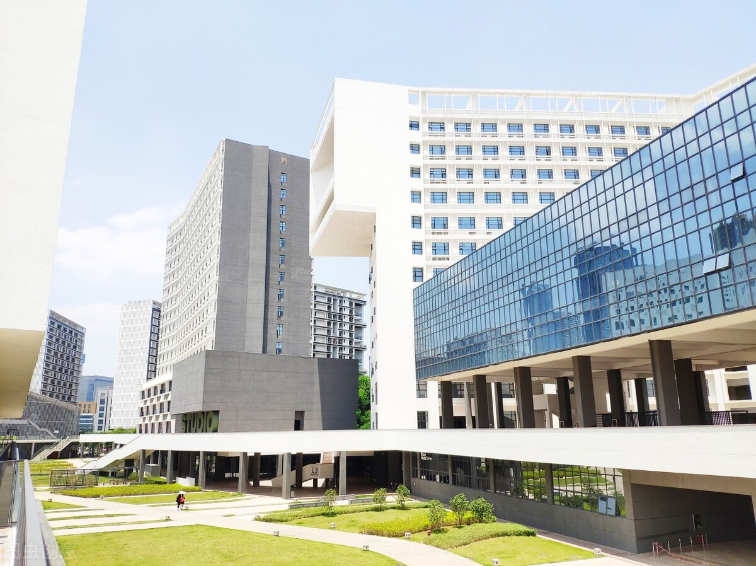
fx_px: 458
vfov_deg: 63.4
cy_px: 283
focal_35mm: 21
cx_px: 378
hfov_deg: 79.0
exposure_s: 1/1817
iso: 100
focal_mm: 4.22
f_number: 1.8
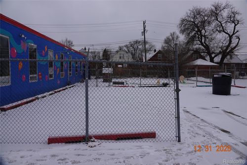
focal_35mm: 24
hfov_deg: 73.8
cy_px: 82
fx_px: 165
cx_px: 124
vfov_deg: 53.1
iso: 100
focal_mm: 8.8
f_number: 4
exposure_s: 1/250
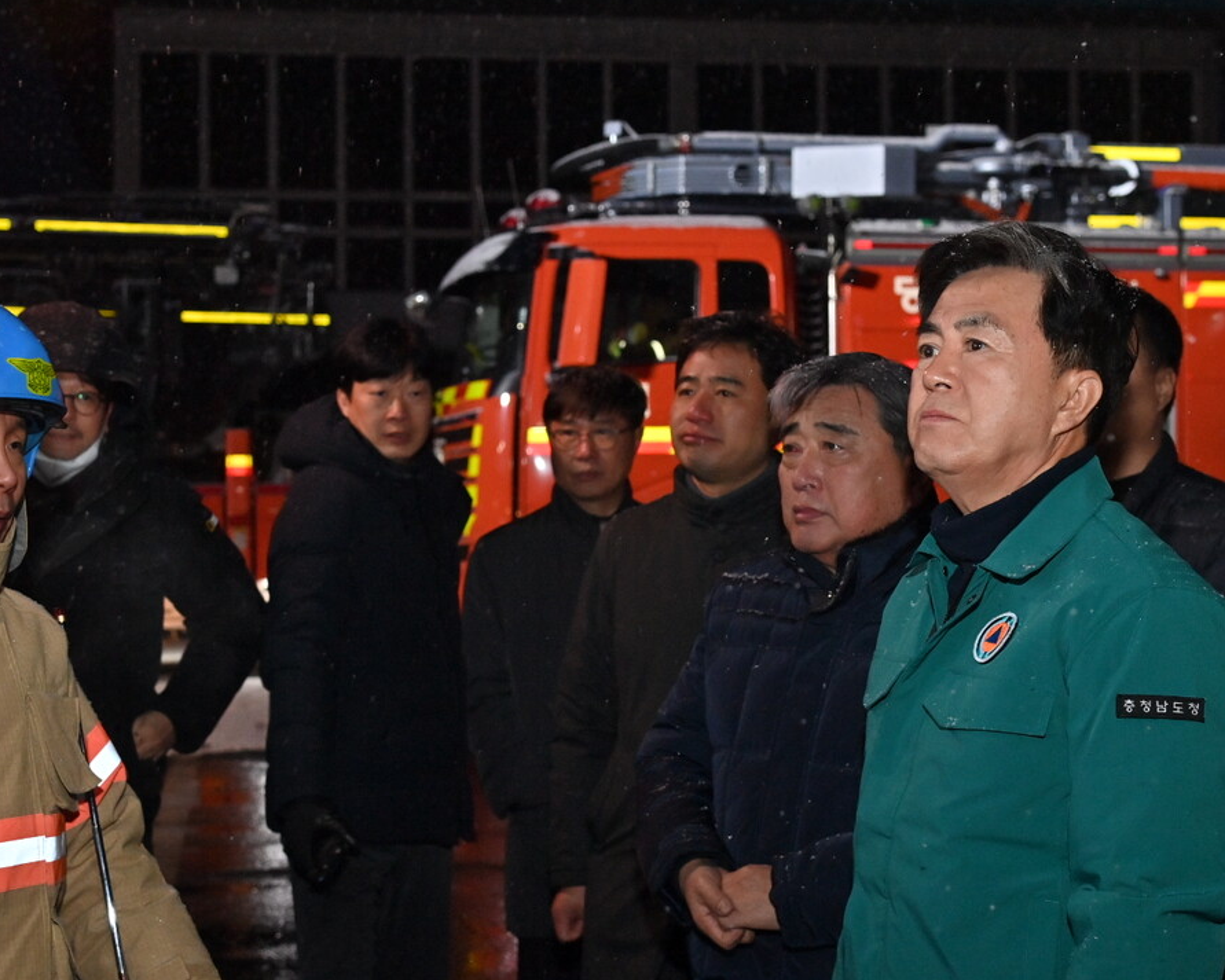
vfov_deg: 24.6
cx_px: 566
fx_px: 2248
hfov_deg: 30.5
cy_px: 447
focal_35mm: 62
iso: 1600
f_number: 5
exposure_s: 1/100
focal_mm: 46
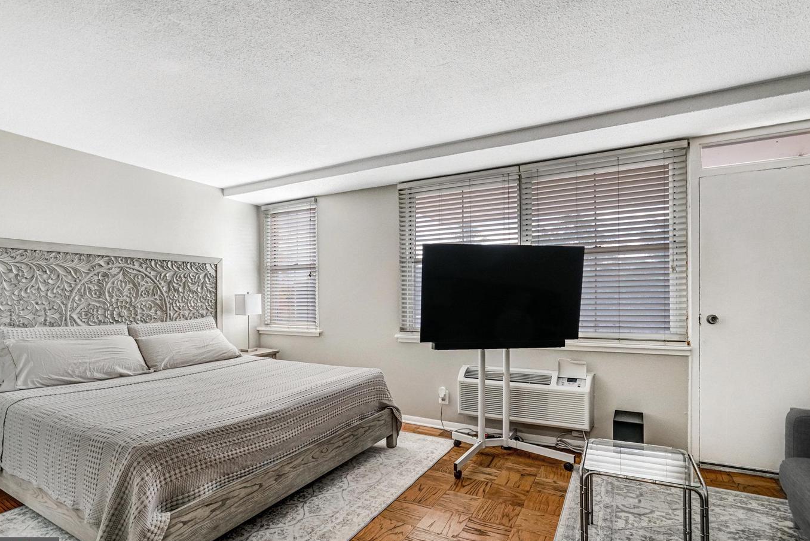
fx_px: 383
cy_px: 281
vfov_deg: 70.4
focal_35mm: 17
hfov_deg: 93.3
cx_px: 396
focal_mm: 16
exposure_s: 1/60
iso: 1250
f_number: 8
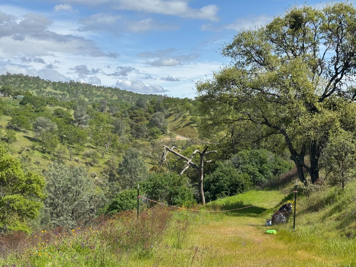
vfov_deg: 30.3
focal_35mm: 48
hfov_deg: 39.7
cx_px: 178
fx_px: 494
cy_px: 134
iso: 64
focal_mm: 6.76
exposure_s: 1/3610
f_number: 1.78
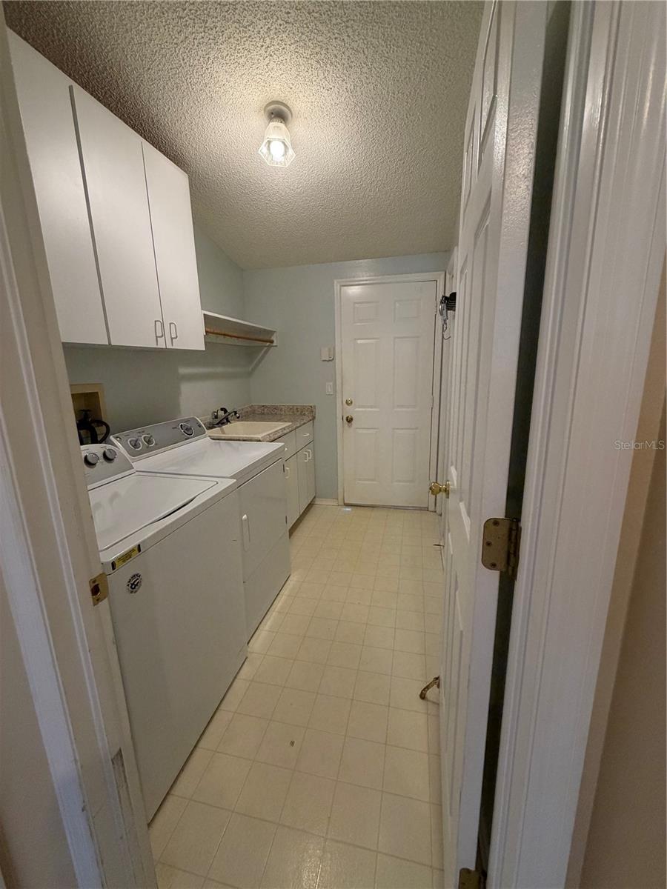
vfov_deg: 102.1
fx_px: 360
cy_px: 444
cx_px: 334
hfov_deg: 85.7
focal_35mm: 14
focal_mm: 2.22
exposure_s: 1/60
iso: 320
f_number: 2.2
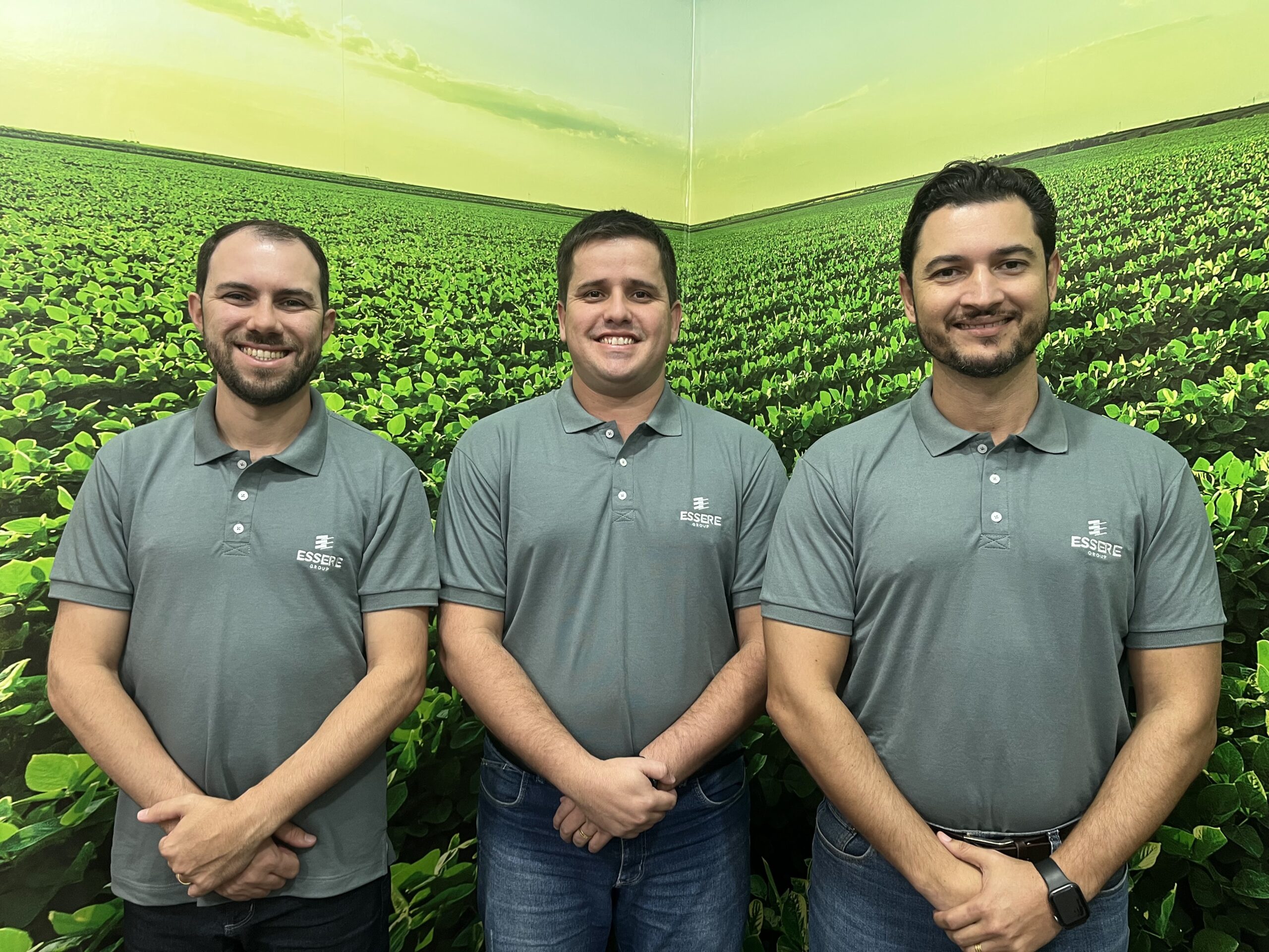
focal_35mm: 26
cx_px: 634
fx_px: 953
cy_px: 476
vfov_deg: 53.1
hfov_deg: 67.3
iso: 125
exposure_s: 1/60
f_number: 1.6
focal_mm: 5.1
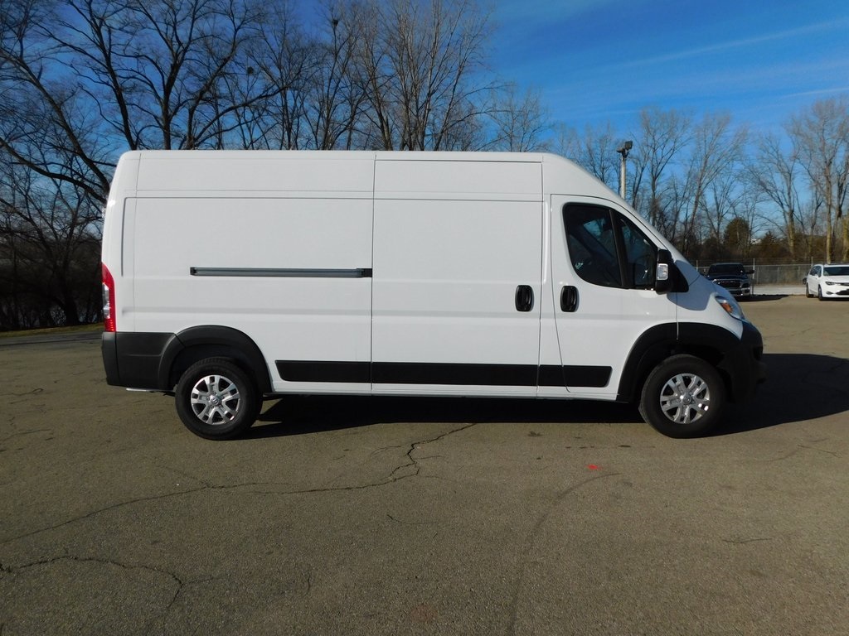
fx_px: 564
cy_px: 318
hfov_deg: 73.9
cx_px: 424
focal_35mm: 23
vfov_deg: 58.9
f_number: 6
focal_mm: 4
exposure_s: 1/1000
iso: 125
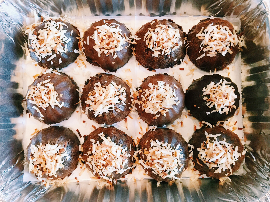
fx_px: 226
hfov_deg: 61.7
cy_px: 101
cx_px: 135
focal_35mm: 29
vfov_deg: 48.2
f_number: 2.2
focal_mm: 4.15
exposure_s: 1/30
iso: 160
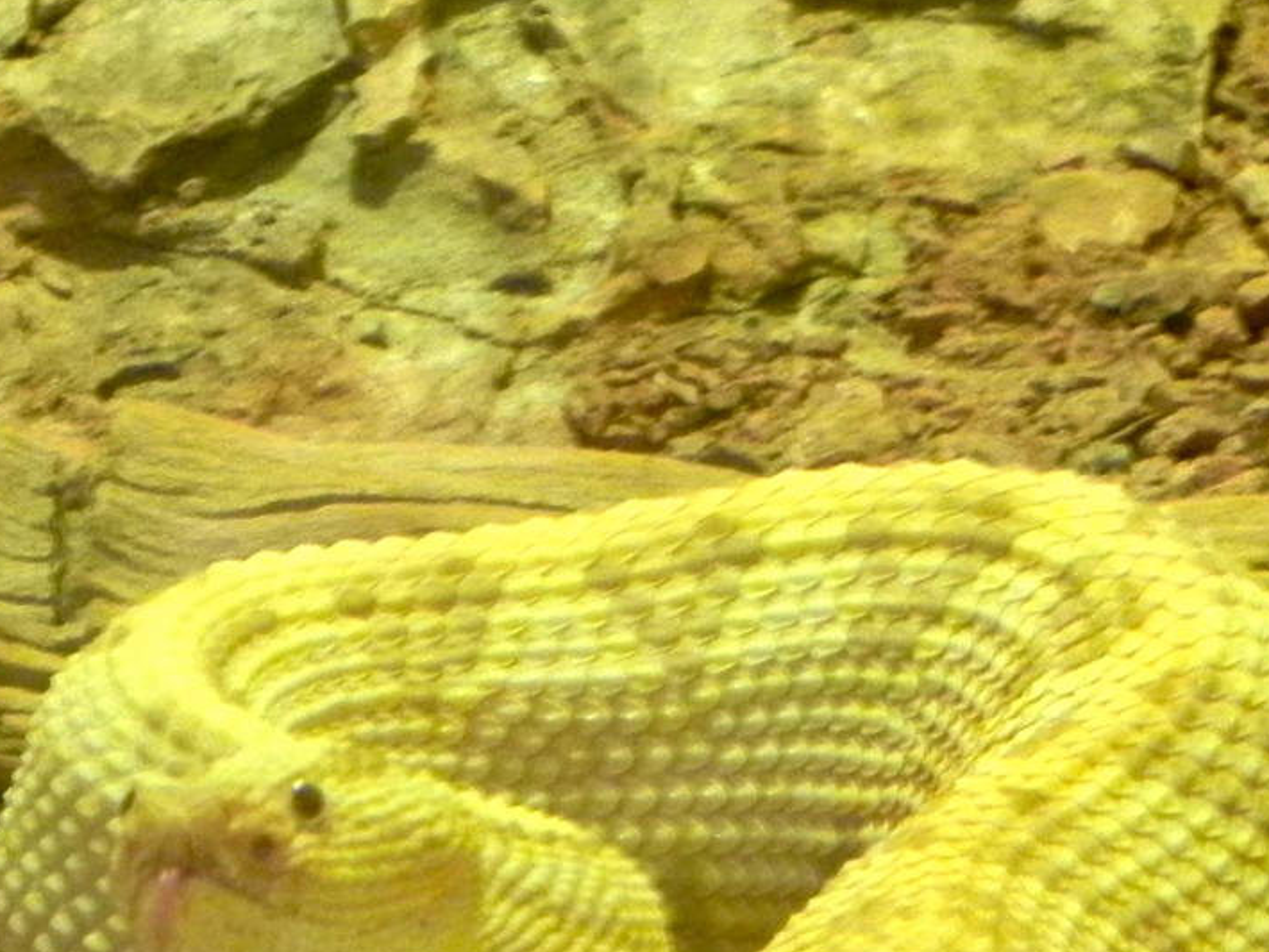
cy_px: 704
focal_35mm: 849
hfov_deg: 2.3
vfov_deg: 1.8
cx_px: 91
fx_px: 31134
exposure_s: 1/14.4
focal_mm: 67.2
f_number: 5
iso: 800
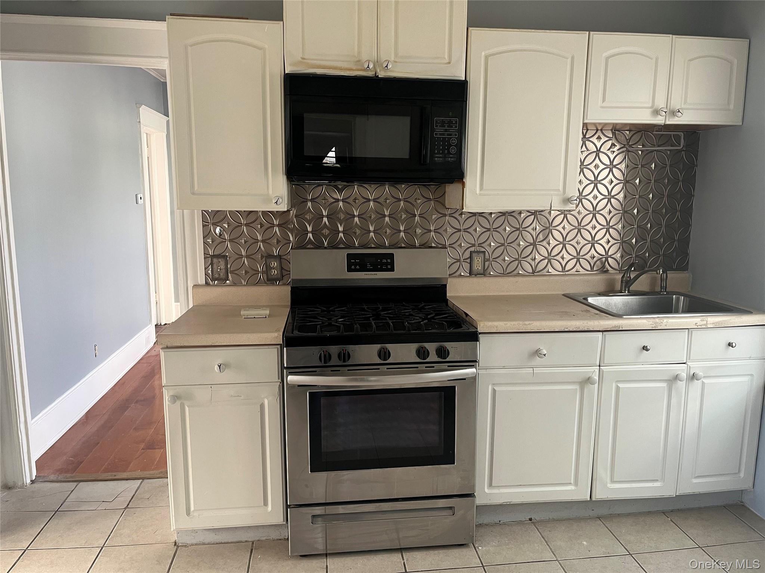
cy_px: 286
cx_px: 382
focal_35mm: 26
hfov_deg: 67.3
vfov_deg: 53.1
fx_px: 575
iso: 125
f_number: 1.6
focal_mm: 5.1
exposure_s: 1/89
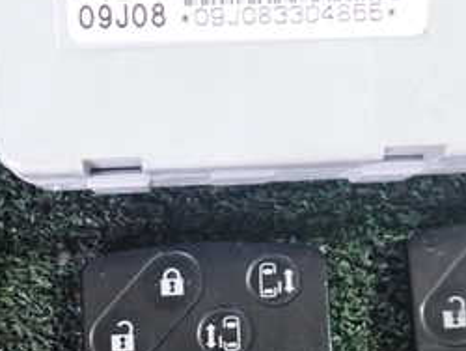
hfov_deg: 27.0
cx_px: 192
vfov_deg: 19.4
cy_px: 409
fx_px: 970
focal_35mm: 72
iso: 800
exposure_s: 1/15
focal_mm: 5.4
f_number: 2.3
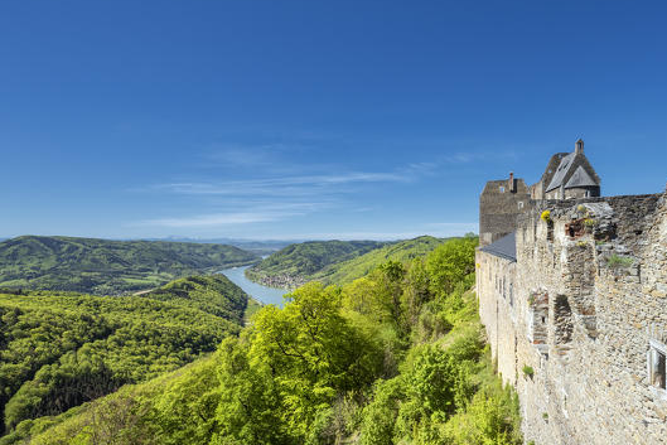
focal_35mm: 17
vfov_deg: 70.3
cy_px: 243
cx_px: 347
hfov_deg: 93.2
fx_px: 315
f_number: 10
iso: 200
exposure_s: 1/500
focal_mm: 15
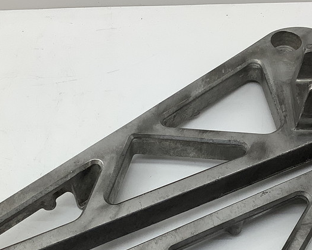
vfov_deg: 20.5
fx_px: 684
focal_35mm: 74
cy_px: 203
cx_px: 161
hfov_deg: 25.7
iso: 40
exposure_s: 1/120
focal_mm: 3.3
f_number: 2.4
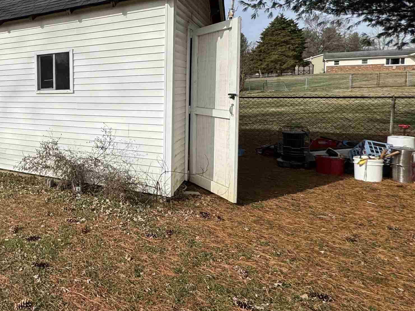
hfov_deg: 48.8
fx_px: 348
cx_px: -13
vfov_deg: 47.6
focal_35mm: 29
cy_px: 109
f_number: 2.2
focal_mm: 2.22
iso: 50
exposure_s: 1/3906
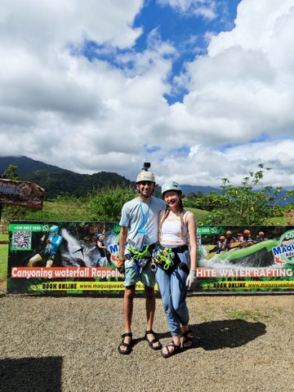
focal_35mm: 23
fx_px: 260
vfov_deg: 73.9
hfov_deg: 58.9
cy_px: 196
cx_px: 147
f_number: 2.2
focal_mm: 1.96
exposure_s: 1/2500
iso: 50
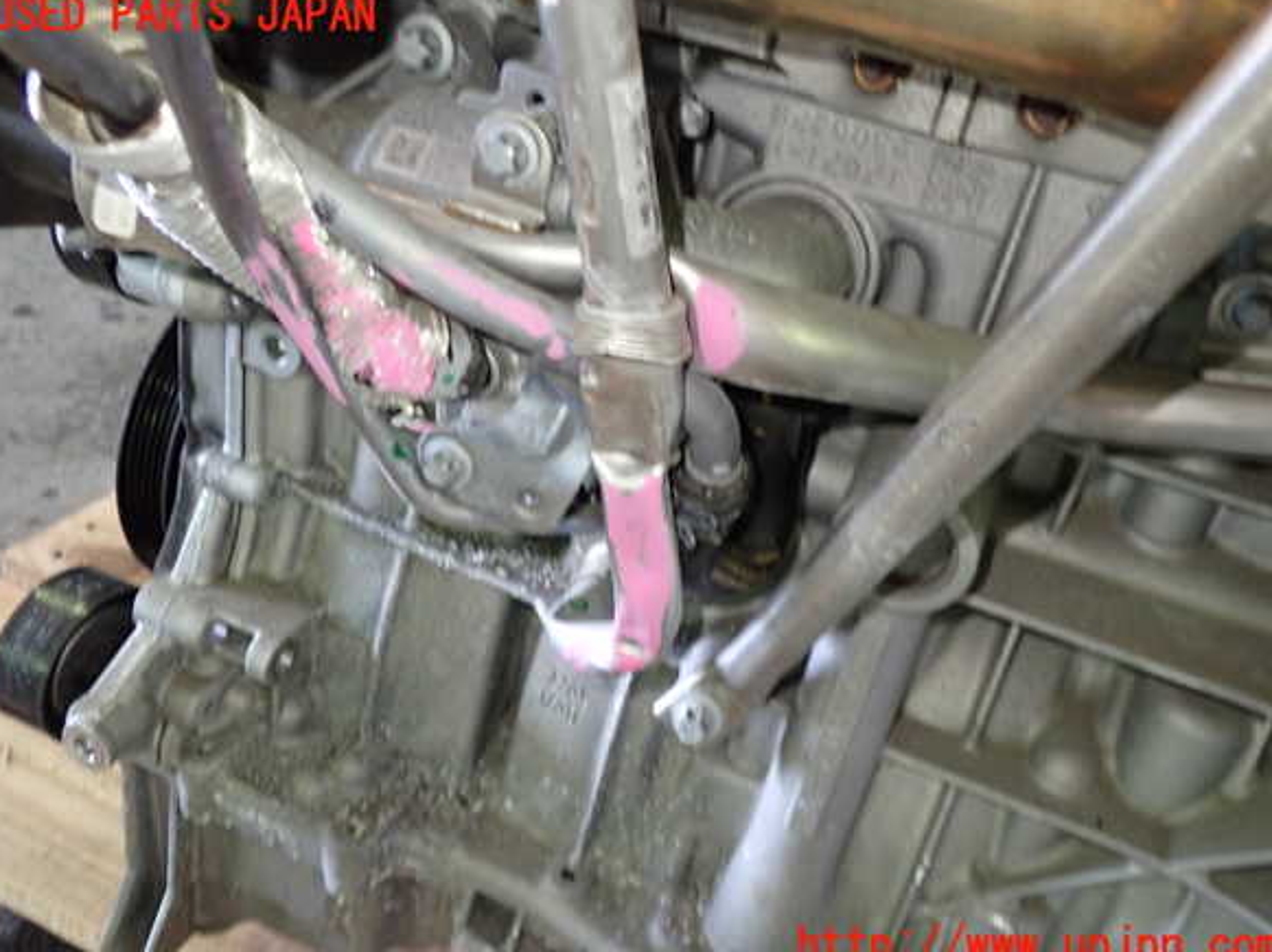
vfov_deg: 45.4
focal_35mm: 31
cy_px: 481
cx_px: 635
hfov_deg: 58.4
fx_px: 1138
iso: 500
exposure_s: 1/30
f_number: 2.3
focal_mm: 5.4
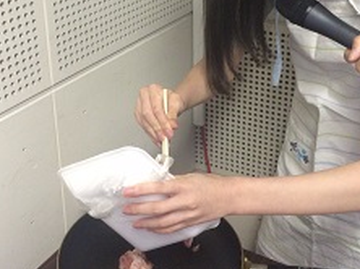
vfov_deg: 26.8
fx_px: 551
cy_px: 41
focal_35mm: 53
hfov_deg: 36.2
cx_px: 182
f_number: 2.2
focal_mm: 4.15
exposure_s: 1/33
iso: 200
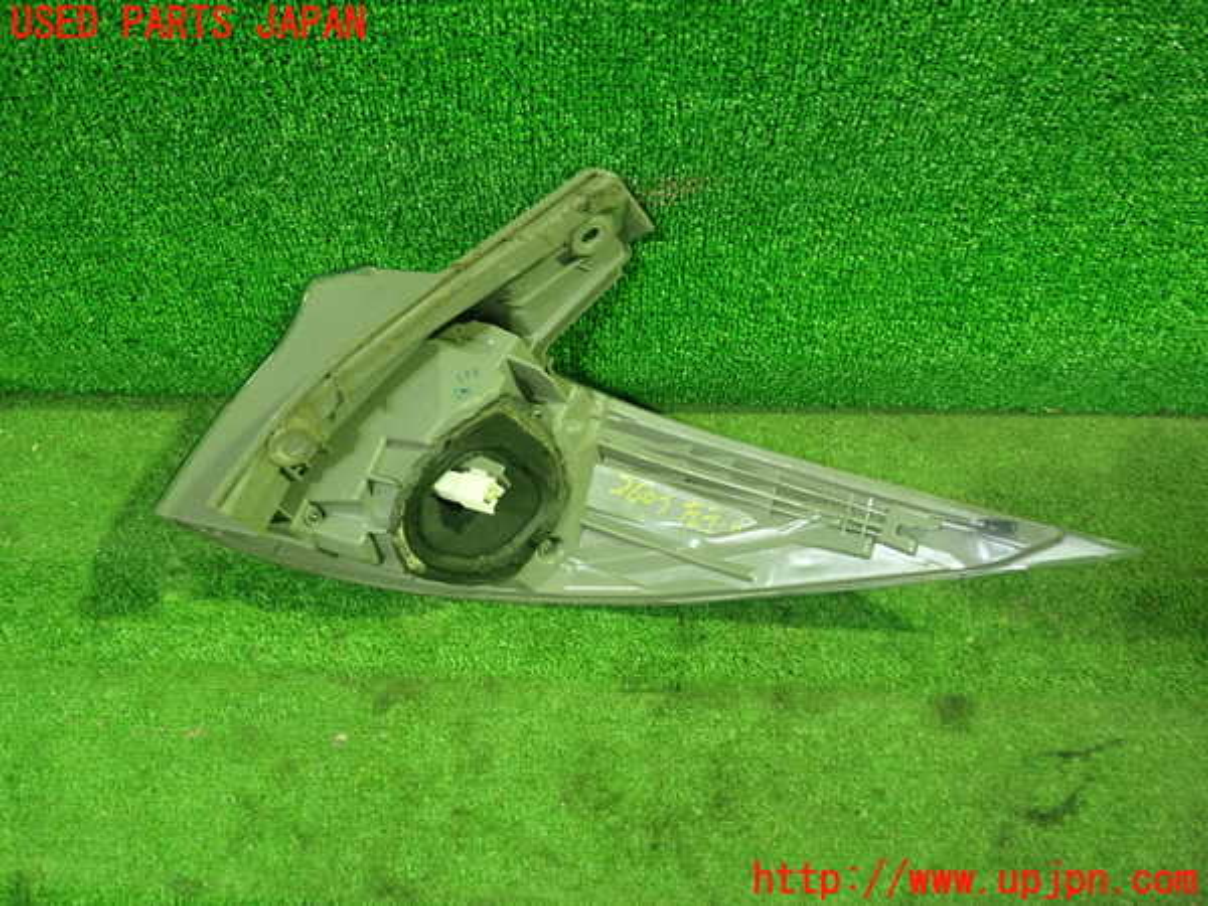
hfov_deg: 60.0
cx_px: 604
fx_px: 1047
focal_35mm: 30
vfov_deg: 46.8
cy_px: 453
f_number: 2.3
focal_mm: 5.5
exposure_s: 1/30
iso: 800
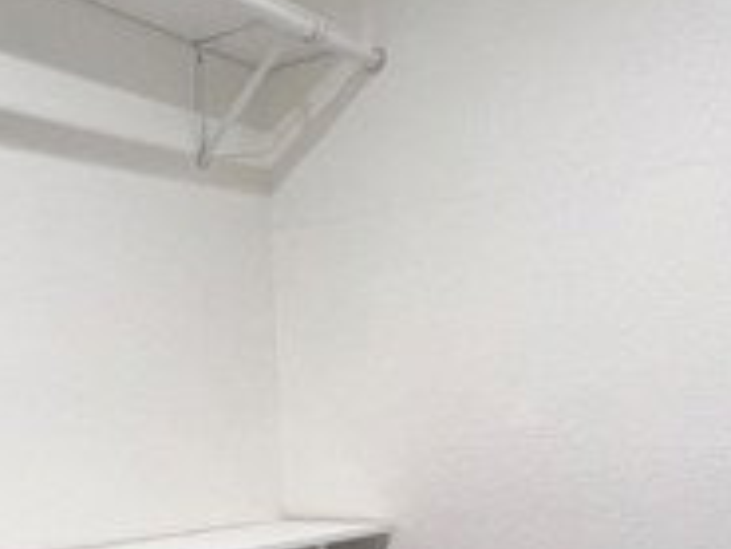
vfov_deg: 30.1
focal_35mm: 45
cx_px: 431
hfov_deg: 41.9
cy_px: 545
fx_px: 951
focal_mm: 1.57
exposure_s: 1/60
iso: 160
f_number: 1.8
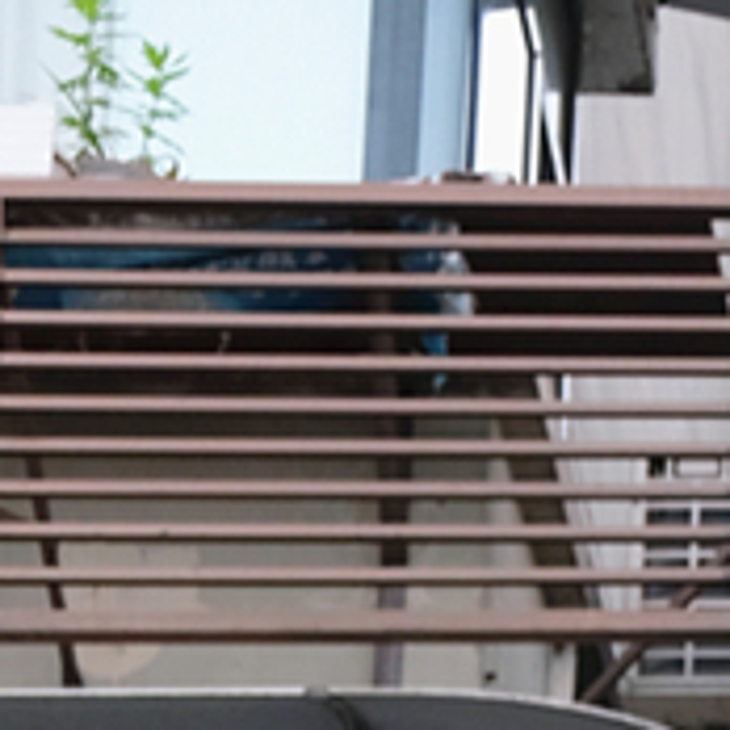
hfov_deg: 5.9
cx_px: 1978
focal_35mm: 279
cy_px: 2710
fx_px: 6657
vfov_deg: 5.6
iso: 400
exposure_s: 1/40
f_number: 4
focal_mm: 25.4
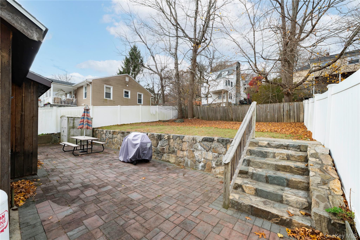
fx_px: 140
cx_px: 180
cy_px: 120
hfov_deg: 104.3
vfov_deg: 81.2
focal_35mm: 14
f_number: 9
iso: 200
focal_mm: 14
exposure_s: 1/400
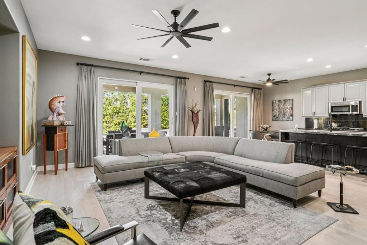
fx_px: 183
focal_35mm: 18
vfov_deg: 67.3
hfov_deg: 90.0
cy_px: 122
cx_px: 184
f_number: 8
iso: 400
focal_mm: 18
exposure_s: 1/5
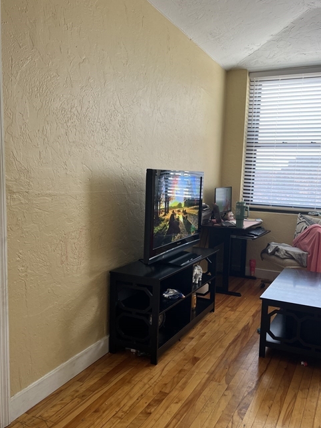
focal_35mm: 31
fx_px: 383
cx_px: 176
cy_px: 231
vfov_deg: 58.3
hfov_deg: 45.4
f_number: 1.5
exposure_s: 1/120
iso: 50
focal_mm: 5.7
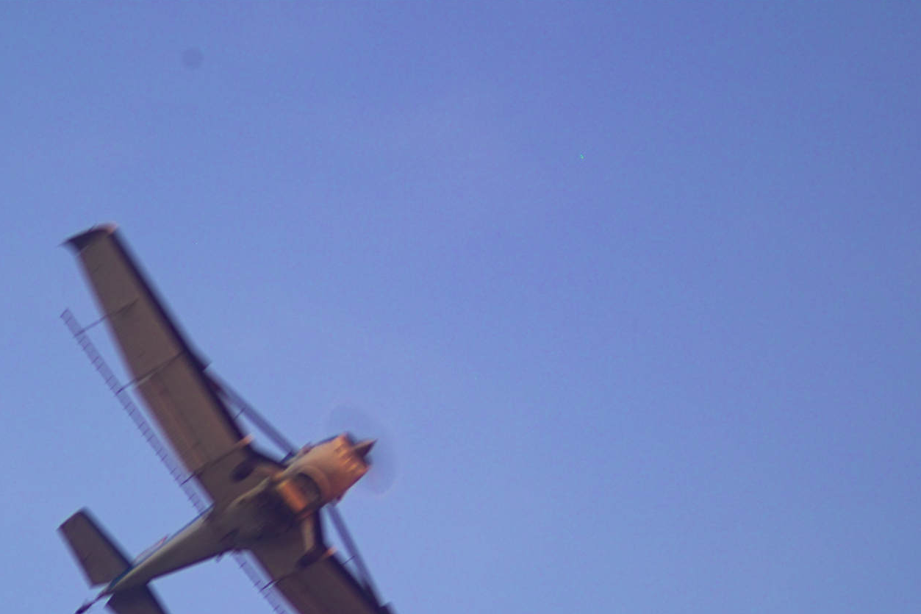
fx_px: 8287
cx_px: 268
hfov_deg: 6.4
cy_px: 553
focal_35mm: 324
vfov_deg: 4.2
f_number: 2.8
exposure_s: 1/45
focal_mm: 105
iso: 100
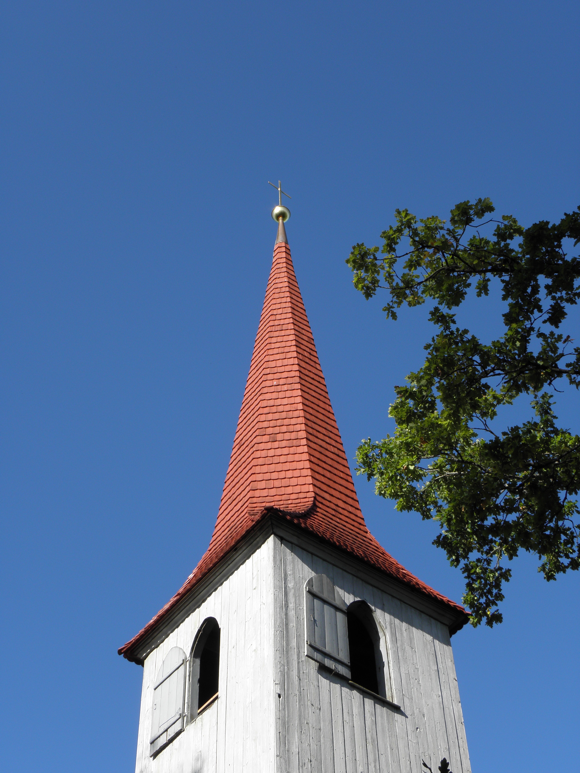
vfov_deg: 32.7
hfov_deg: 24.8
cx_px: 290
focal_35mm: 59
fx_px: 1318
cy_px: 386
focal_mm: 10.65
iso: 64
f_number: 5.6
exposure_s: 1/200
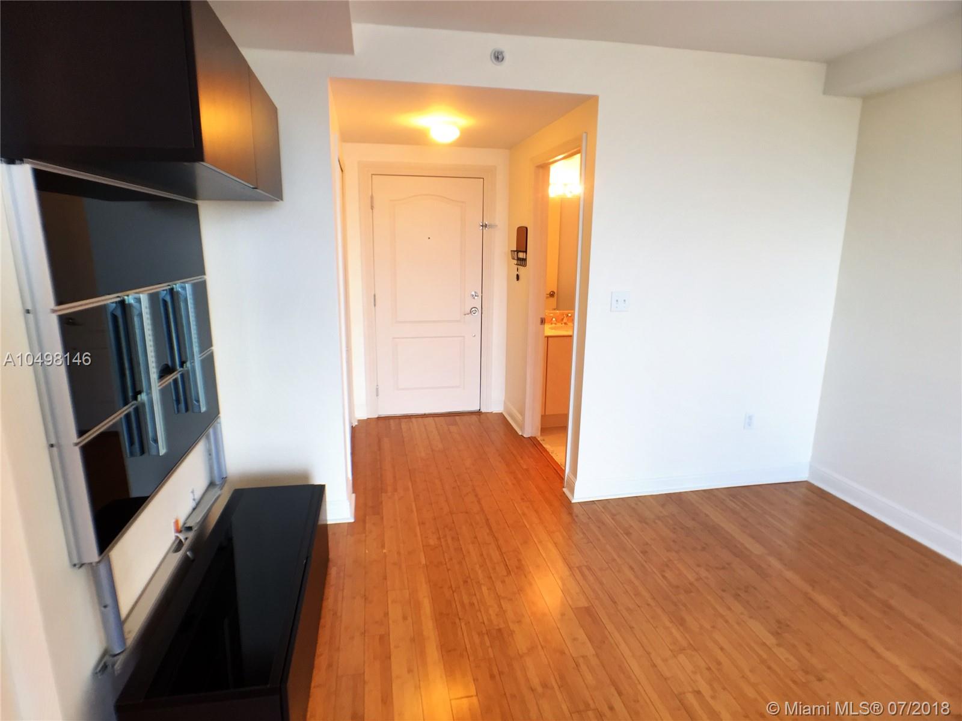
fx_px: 806
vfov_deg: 48.2
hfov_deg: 61.7
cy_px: 360
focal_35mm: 29
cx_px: 481
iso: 40
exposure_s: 1/60
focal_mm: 4.15
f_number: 2.2
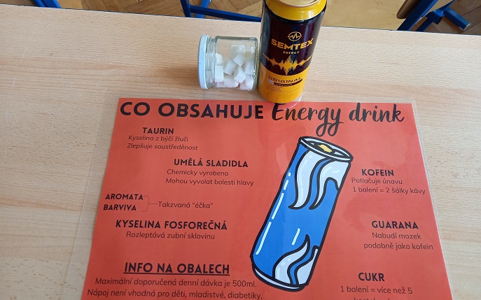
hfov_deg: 68.4
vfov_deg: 46.0
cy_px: 156
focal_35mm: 27
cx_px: 240
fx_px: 354
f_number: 2
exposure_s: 1/50
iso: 160
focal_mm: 4.6
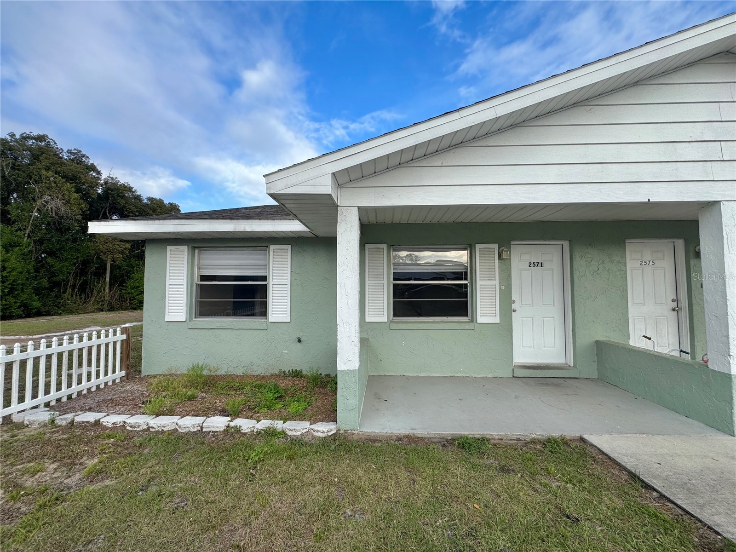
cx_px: 368
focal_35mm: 14
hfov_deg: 102.1
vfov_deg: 85.7
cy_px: 276
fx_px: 298
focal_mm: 2.22
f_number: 2.2
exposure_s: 1/720
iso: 40
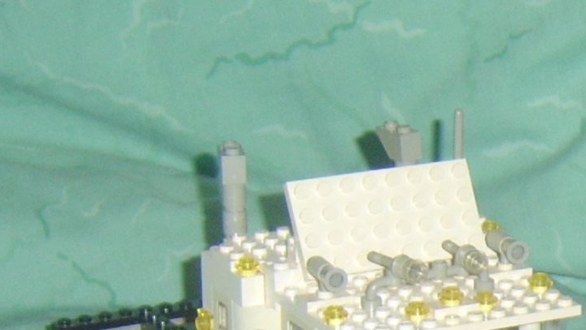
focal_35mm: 161
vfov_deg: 7.3
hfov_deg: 12.4
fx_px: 2501
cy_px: 605
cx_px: 979
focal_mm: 9.86
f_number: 2.7
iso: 141
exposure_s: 1/60
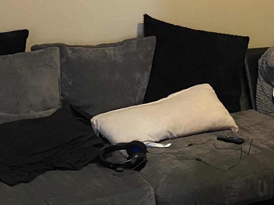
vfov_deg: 18.1
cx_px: 271
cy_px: 10
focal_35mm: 80
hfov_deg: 23.4
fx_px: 633
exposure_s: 1/30
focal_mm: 4.25
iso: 640
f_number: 1.8
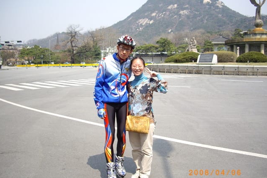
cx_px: 134
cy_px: 94
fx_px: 297
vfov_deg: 33.4
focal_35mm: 40
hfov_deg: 48.4
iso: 100
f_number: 2.8
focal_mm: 7.9
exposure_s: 1/800
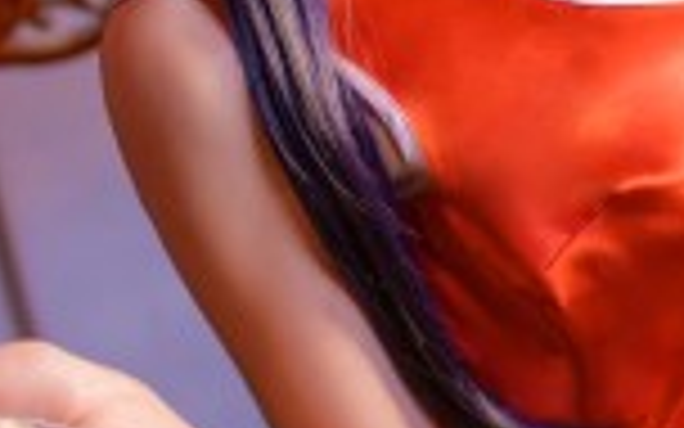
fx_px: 5164
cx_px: -45
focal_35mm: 277
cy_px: 63
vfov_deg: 4.7
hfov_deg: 7.5
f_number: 1.8
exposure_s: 1/50
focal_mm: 55
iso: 250
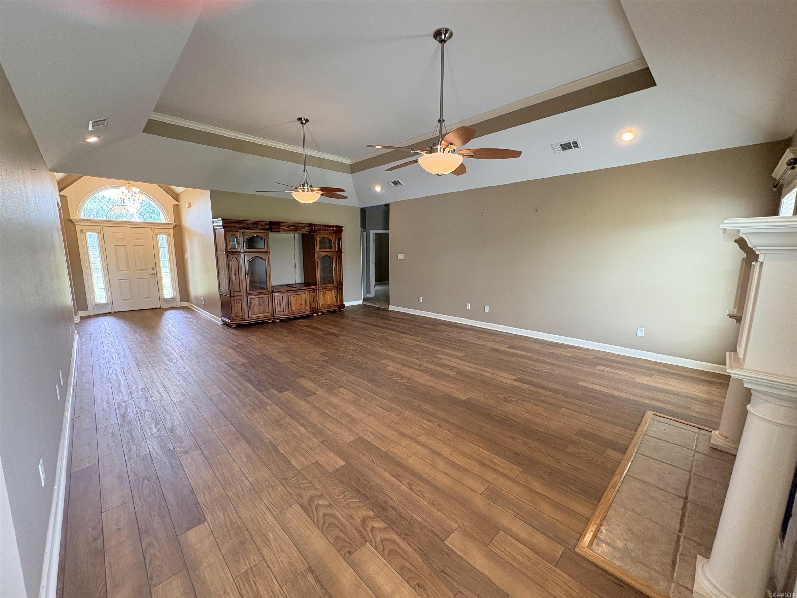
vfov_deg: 85.7
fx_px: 322
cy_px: 299
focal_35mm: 14
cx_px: 398
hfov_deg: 102.1
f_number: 2.2
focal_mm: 2.22
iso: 250
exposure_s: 1/60
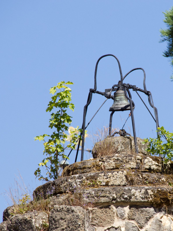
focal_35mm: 650
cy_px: 116
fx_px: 4332
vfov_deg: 3.1
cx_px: 128
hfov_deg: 2.3
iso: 400
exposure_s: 1/500
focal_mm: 300
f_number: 10
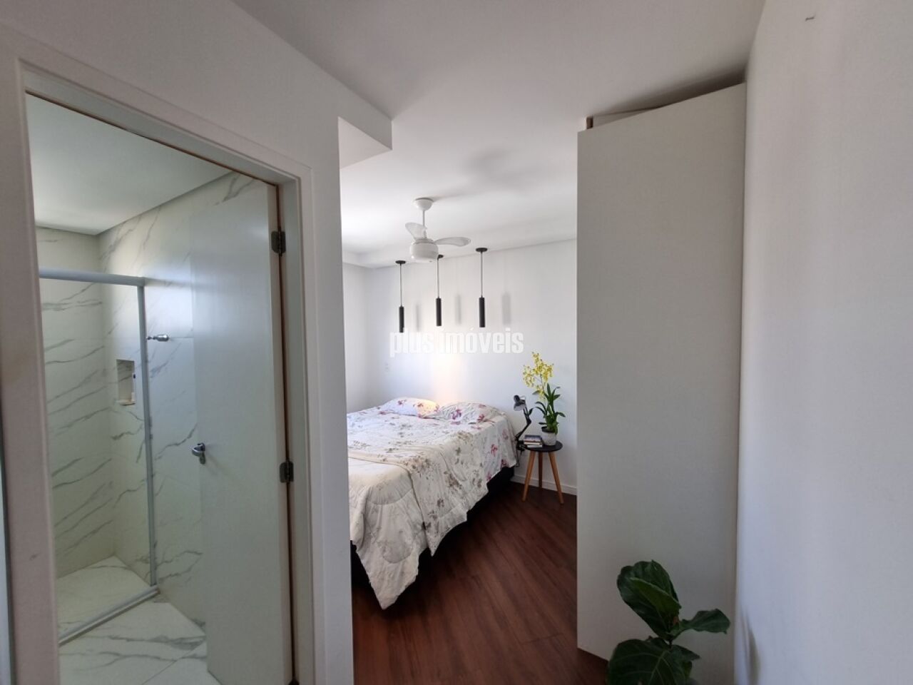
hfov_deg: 106.2
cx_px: 456
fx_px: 343
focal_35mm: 13
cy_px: 342
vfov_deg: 89.9
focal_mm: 1.74
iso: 64
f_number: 2.2
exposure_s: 1/60
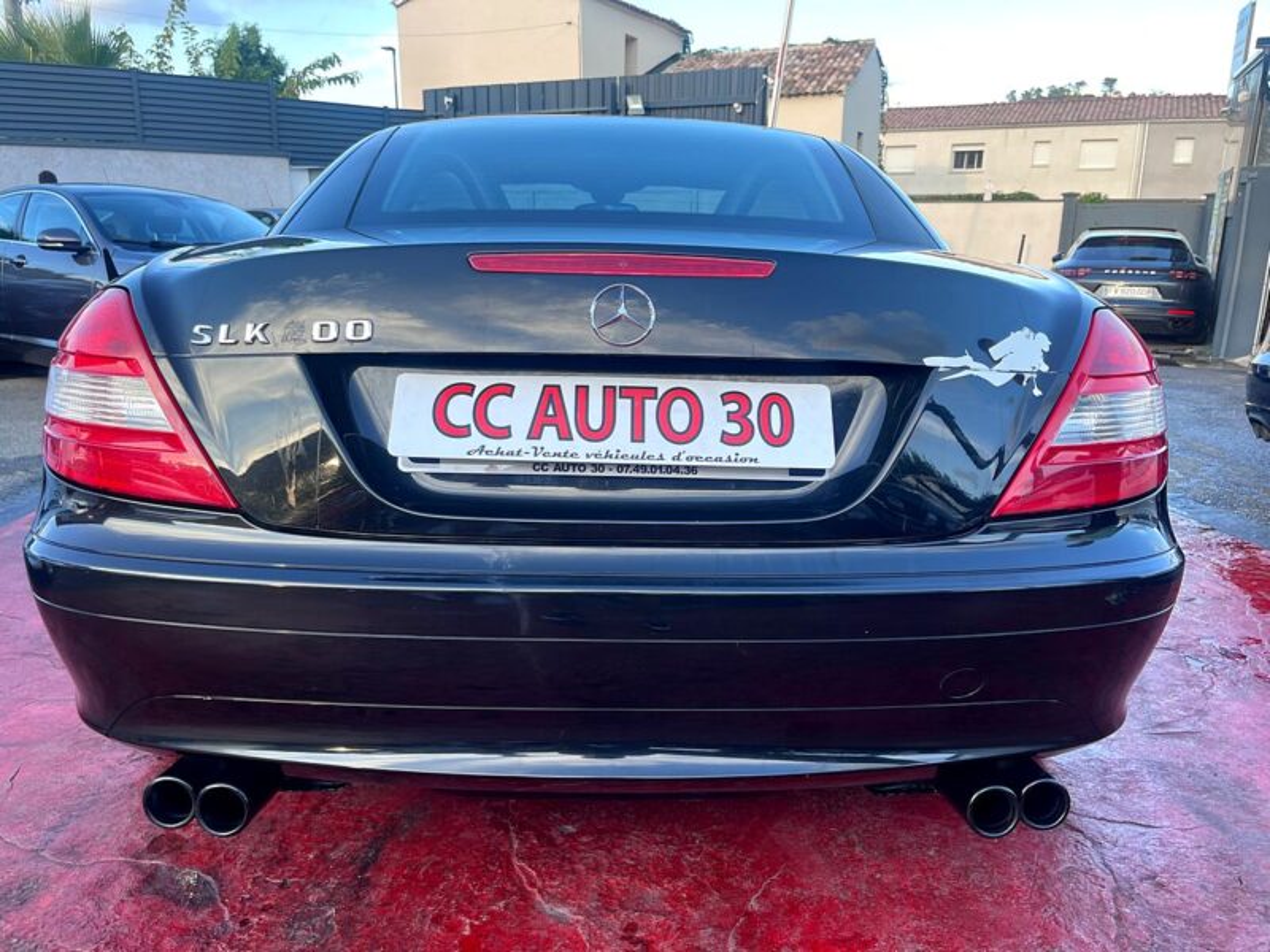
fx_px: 954
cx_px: 635
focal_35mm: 26
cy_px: 476
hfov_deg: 67.3
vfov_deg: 53.1
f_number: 1.6
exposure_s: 1/143
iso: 32
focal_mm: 5.1
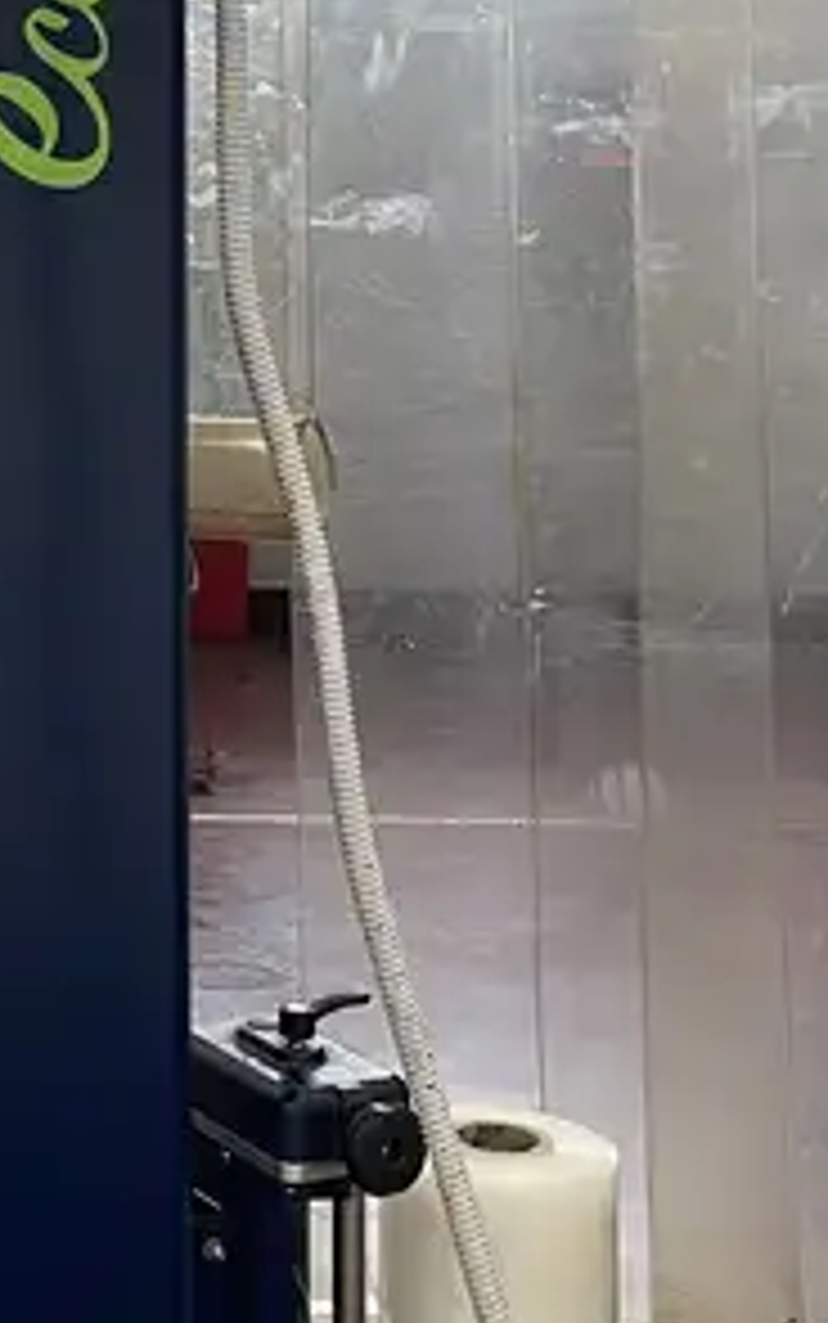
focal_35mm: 75
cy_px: 94
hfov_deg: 16.8
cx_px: -86
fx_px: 2705
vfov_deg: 26.4
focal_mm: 5.1
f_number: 1.6
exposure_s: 1/93
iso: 125
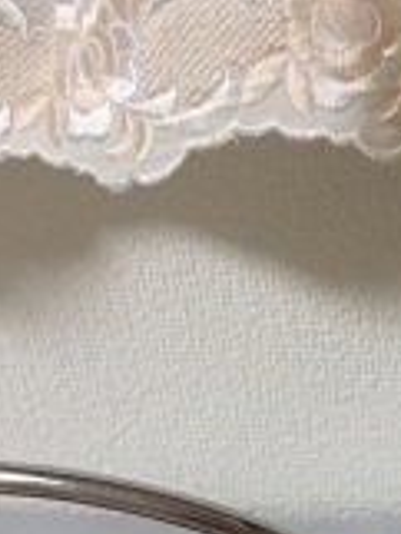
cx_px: 454
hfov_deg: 13.4
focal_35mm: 108
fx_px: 1666
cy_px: 776
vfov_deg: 16.7
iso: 125
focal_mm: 4.15
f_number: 2.2
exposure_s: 1/30
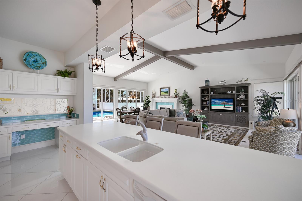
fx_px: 126
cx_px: 151
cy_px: 100
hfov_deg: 100.4
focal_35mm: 15
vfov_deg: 77.3
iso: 100
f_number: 4.5
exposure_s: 1/80
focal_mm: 15
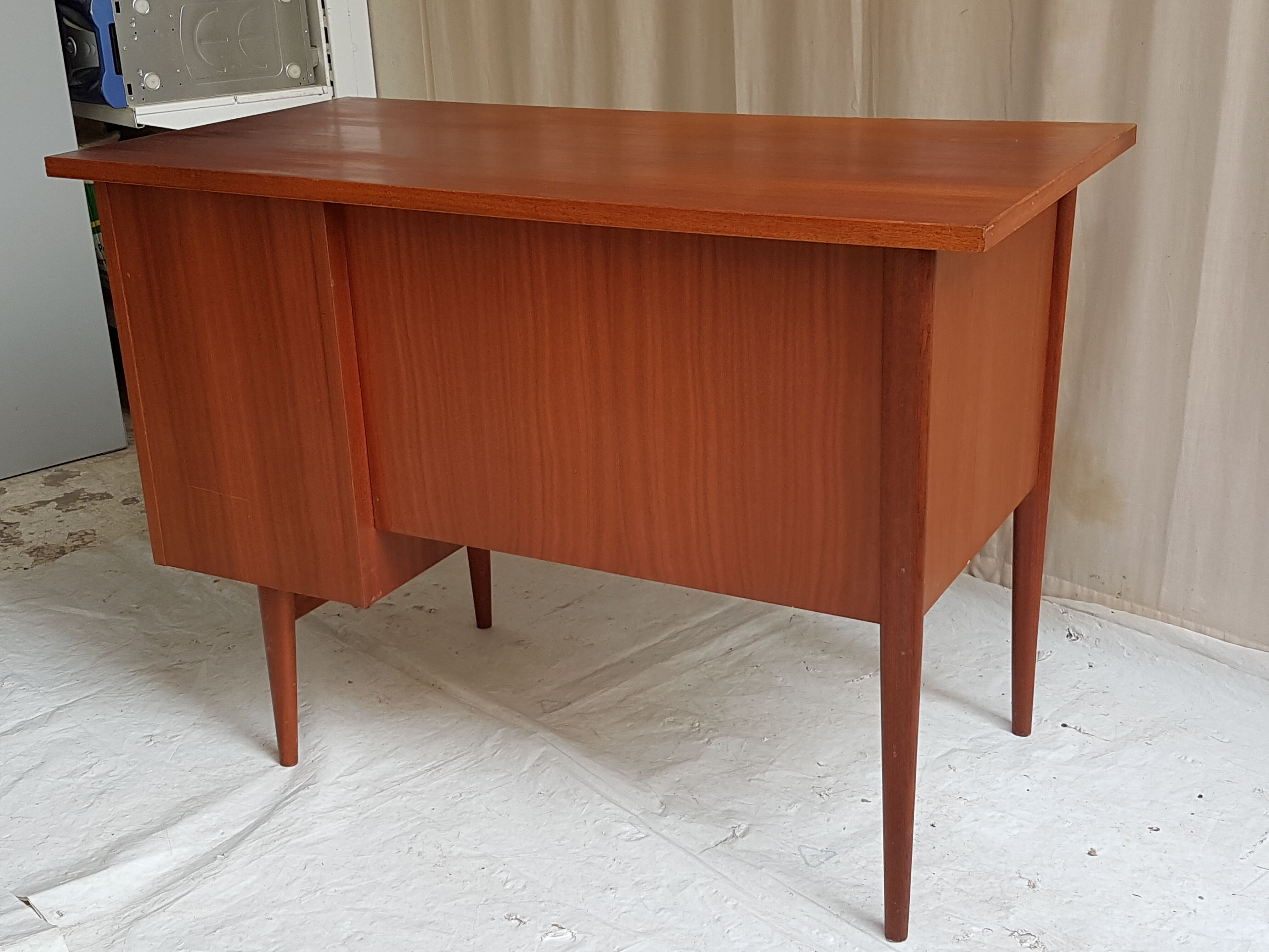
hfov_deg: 67.3
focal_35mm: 26
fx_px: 953
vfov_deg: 53.1
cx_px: 634
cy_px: 476
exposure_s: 1/50
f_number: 1.7
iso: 50
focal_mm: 4.2
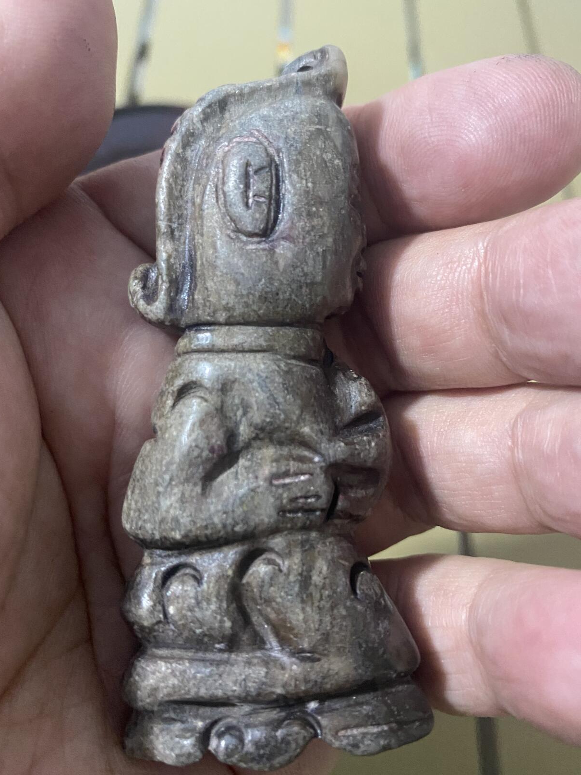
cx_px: 306
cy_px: 393
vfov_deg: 61.7
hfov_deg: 48.2
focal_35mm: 29
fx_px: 649
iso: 500
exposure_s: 1/50
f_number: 1.8
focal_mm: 4.25
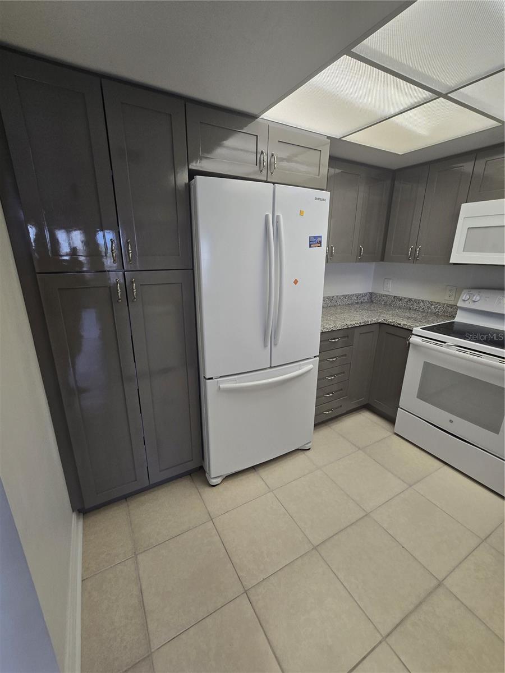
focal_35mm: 13
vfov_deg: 106.2
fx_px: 253
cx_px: 252
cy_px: 336
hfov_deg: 89.9
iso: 80
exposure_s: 1/60
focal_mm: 2.2
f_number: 2.2
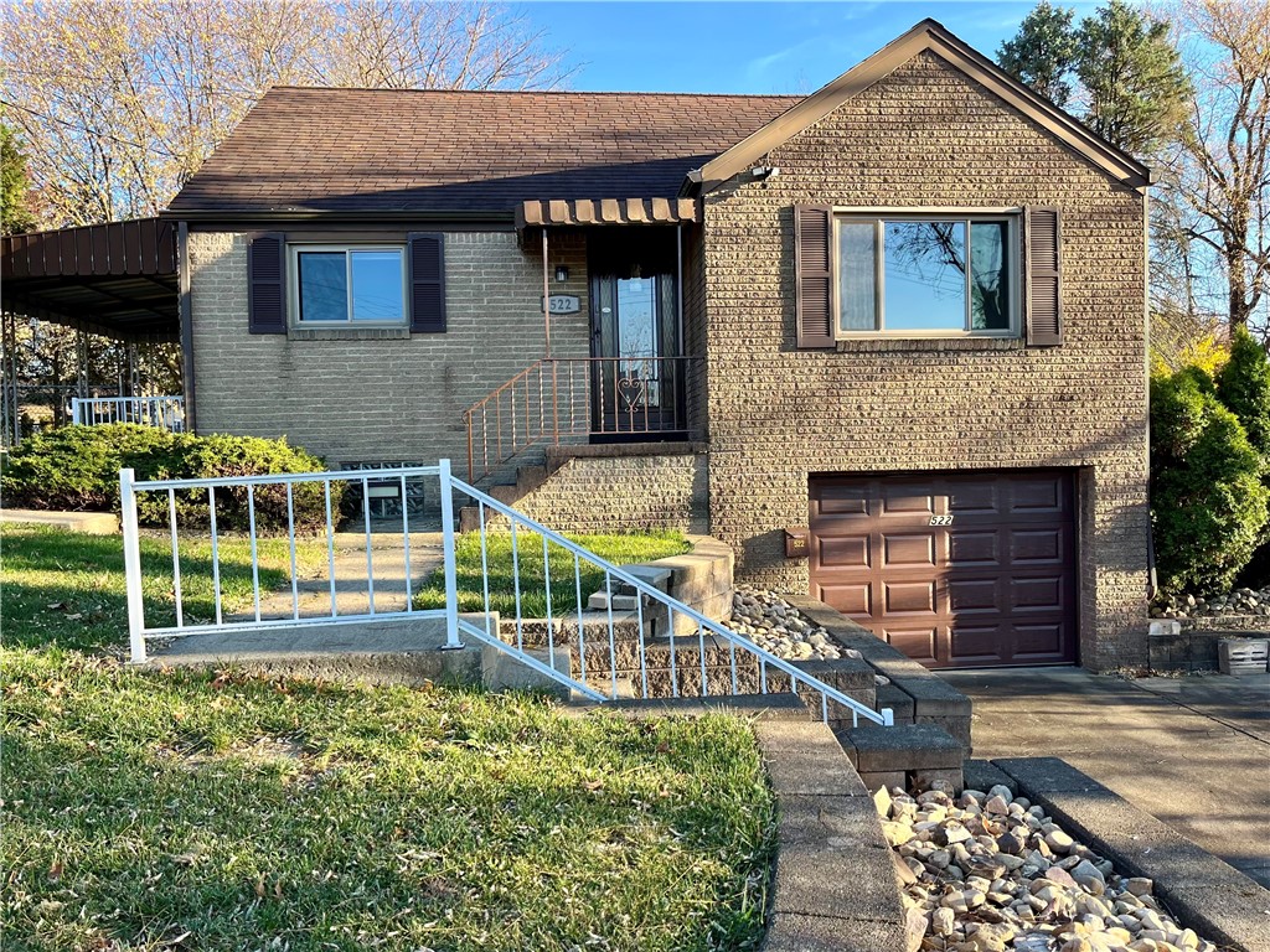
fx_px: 954
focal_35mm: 26
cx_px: 635
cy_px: 476
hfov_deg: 67.3
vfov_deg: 53.1
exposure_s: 1/407
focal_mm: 5.1
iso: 50
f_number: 1.6
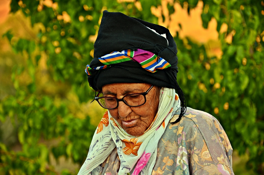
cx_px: 132
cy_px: 88
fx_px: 1152
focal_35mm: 158
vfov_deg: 8.7
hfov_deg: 13.1
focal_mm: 105
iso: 100
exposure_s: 1/50
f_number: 5.6
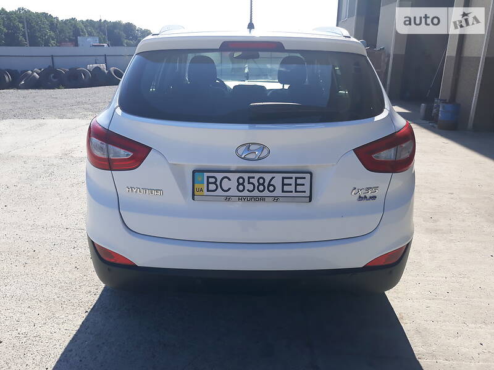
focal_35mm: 27
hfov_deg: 65.3
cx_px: 247
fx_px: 385
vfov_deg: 51.4
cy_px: 185
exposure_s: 1/1351
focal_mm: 3.7
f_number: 1.7
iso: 40
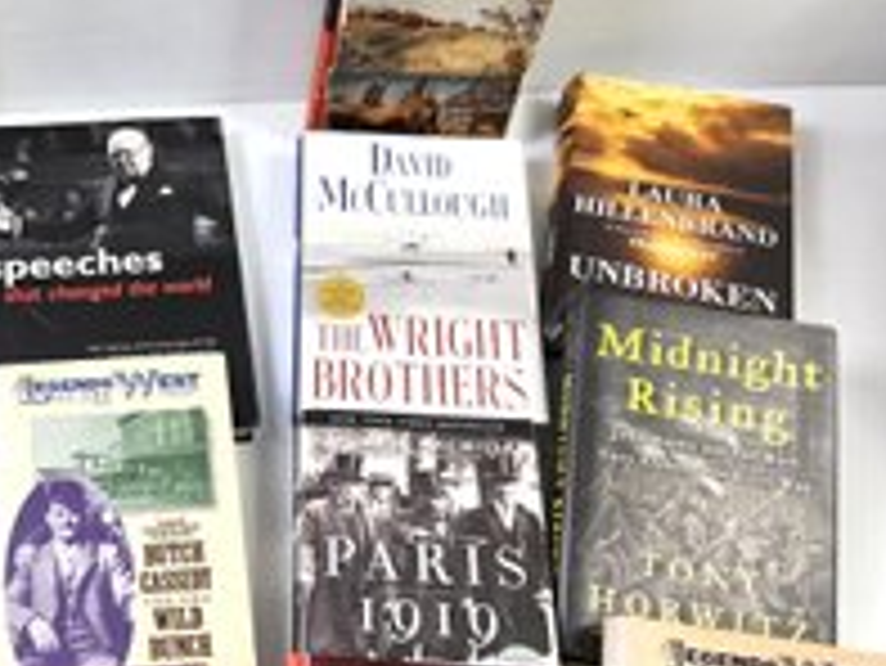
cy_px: 430
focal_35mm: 40
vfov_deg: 35.7
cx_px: 173
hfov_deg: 44.4
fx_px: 1024
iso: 100
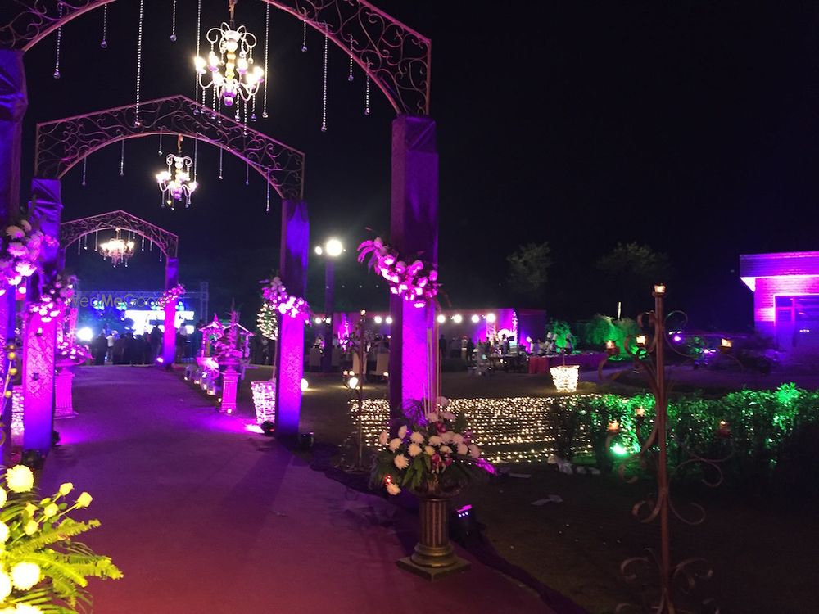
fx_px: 686
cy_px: 307
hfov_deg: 61.7
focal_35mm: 29
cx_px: 410
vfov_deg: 48.2
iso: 250
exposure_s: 1/17
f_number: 2.2
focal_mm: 4.15
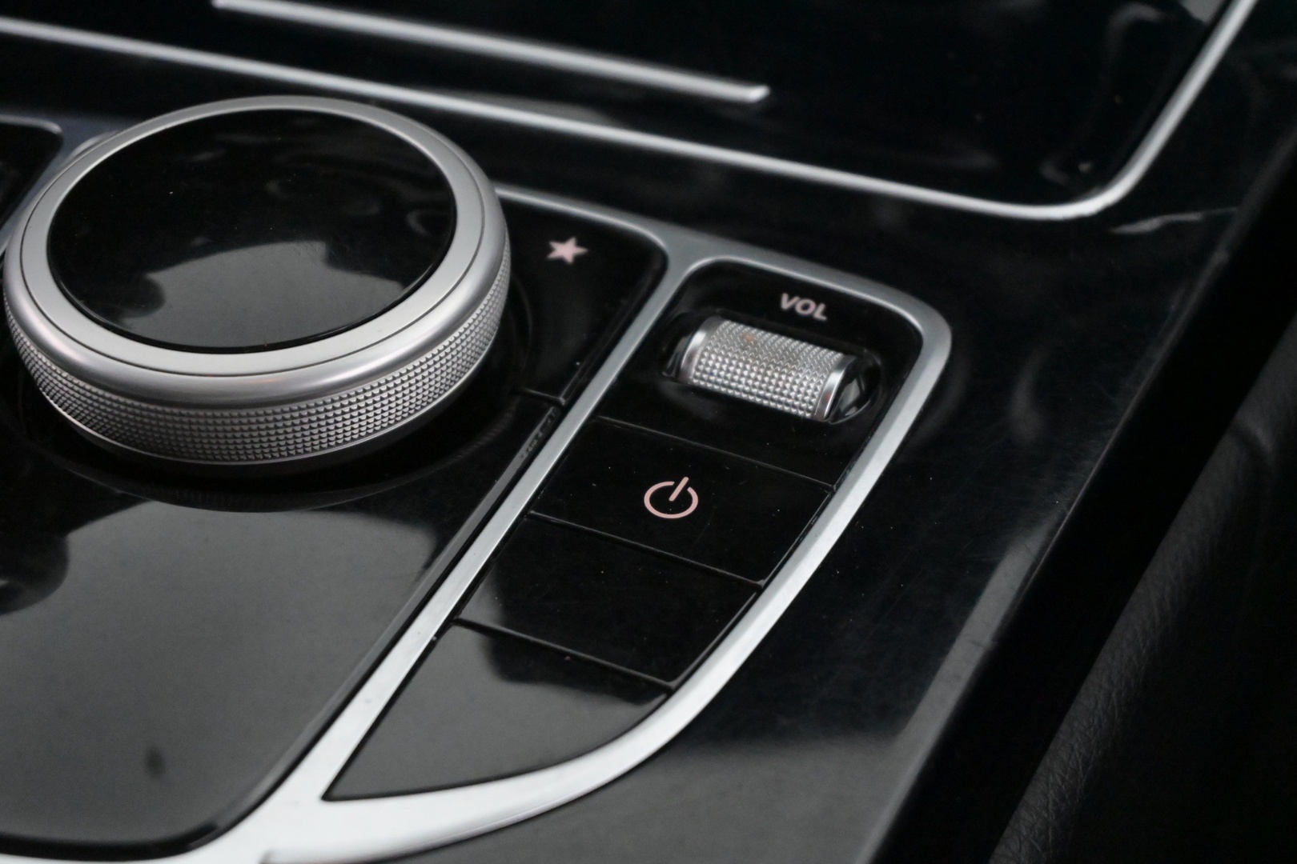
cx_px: 648
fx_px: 2702
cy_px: 432
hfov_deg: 27.0
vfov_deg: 18.2
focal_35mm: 75
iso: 8000
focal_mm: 50
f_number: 6.3
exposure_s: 1/80
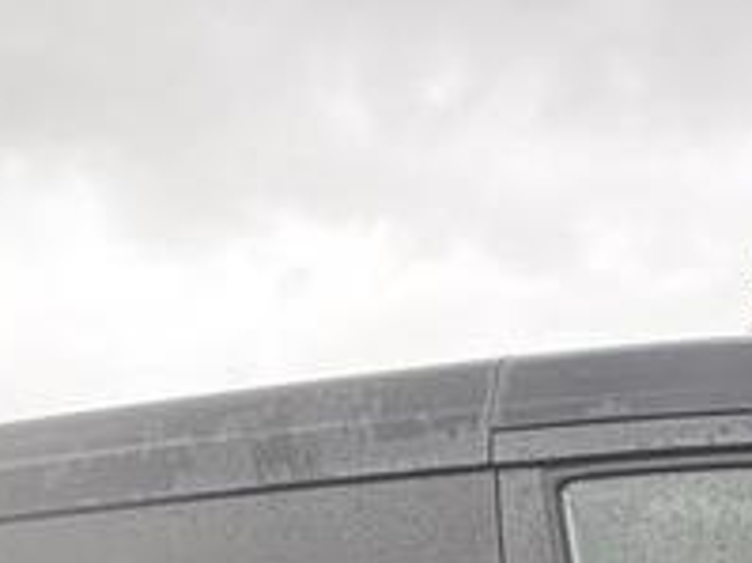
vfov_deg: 20.7
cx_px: 922
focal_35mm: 63
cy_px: 782
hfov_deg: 26.9
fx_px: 1368
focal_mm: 2.22
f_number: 2.2
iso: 125
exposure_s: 1/99
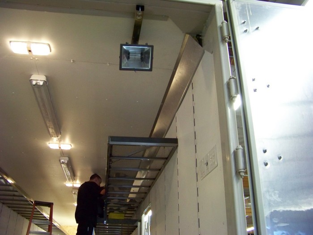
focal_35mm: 36
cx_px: 156
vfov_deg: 39.7
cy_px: 118
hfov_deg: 51.4
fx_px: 326
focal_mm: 5.85
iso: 400
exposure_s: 1/25
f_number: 2.8
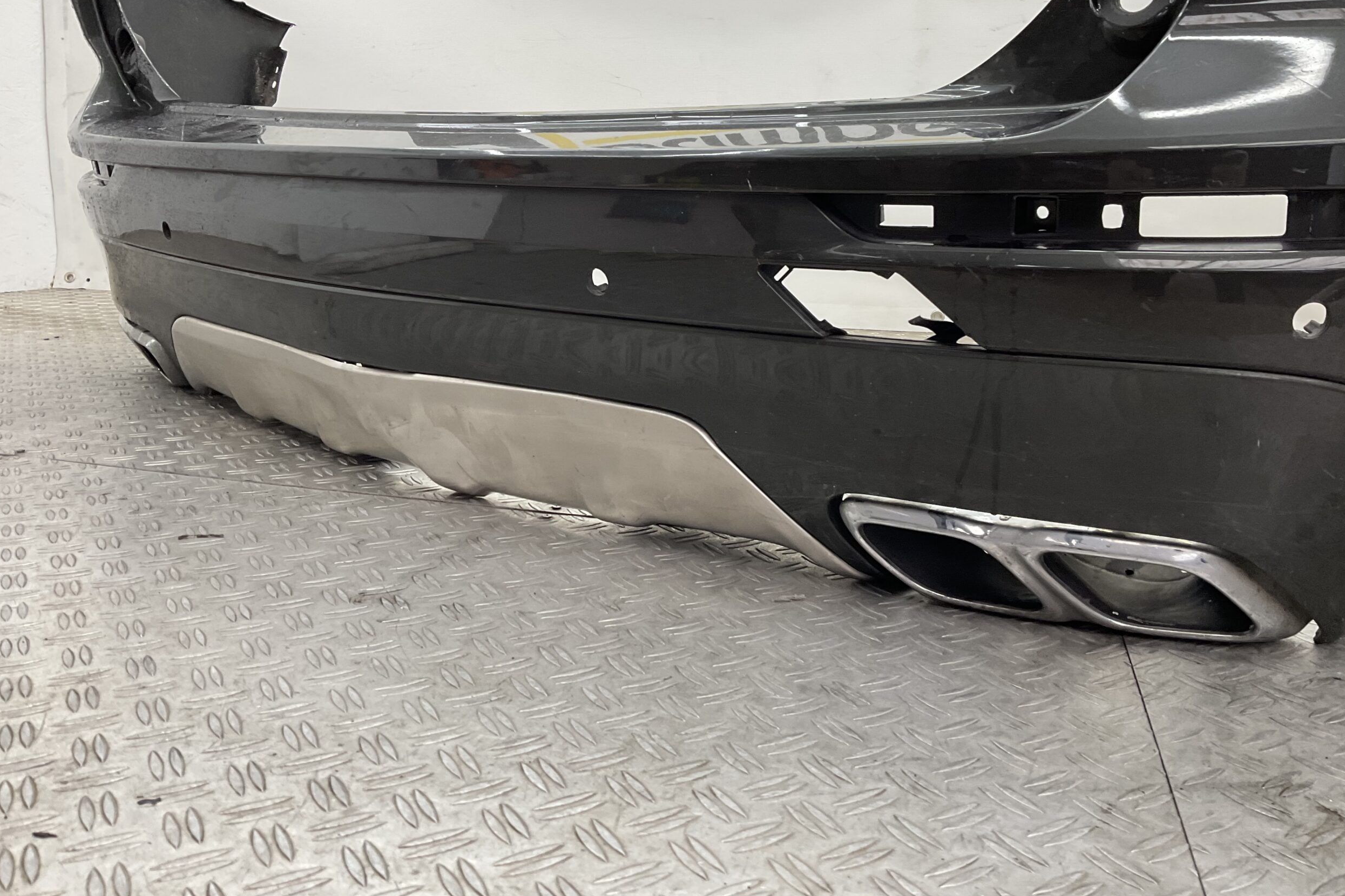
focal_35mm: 31
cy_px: 383
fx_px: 1158
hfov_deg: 60.3
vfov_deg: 42.2
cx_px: 687
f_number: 1.8
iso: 50
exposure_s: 1/120
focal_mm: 3
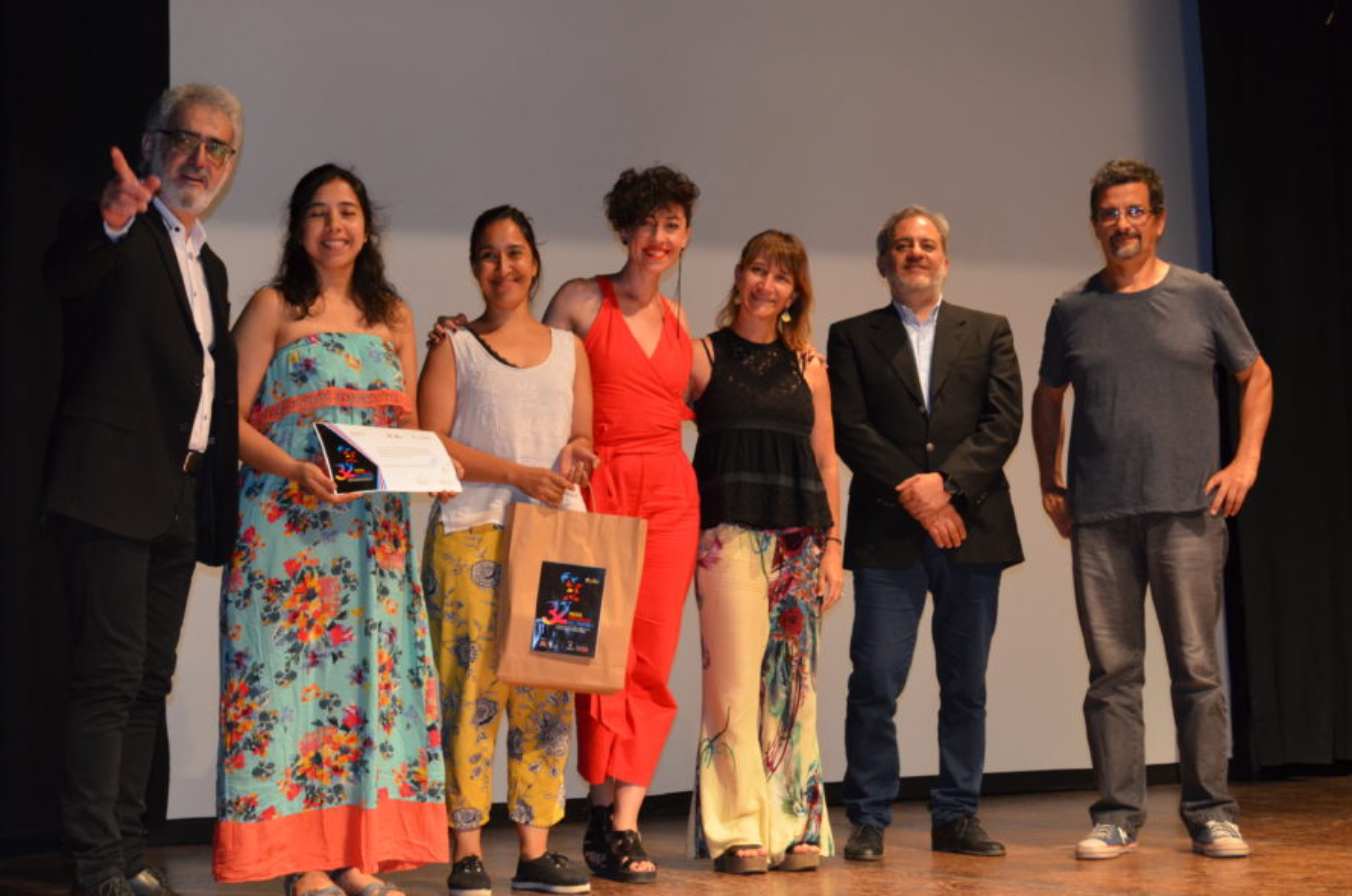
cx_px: 647
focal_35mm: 69
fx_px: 2587
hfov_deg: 29.3
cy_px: 487
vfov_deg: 19.7
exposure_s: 1/60
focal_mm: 40
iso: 1400
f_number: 5.3
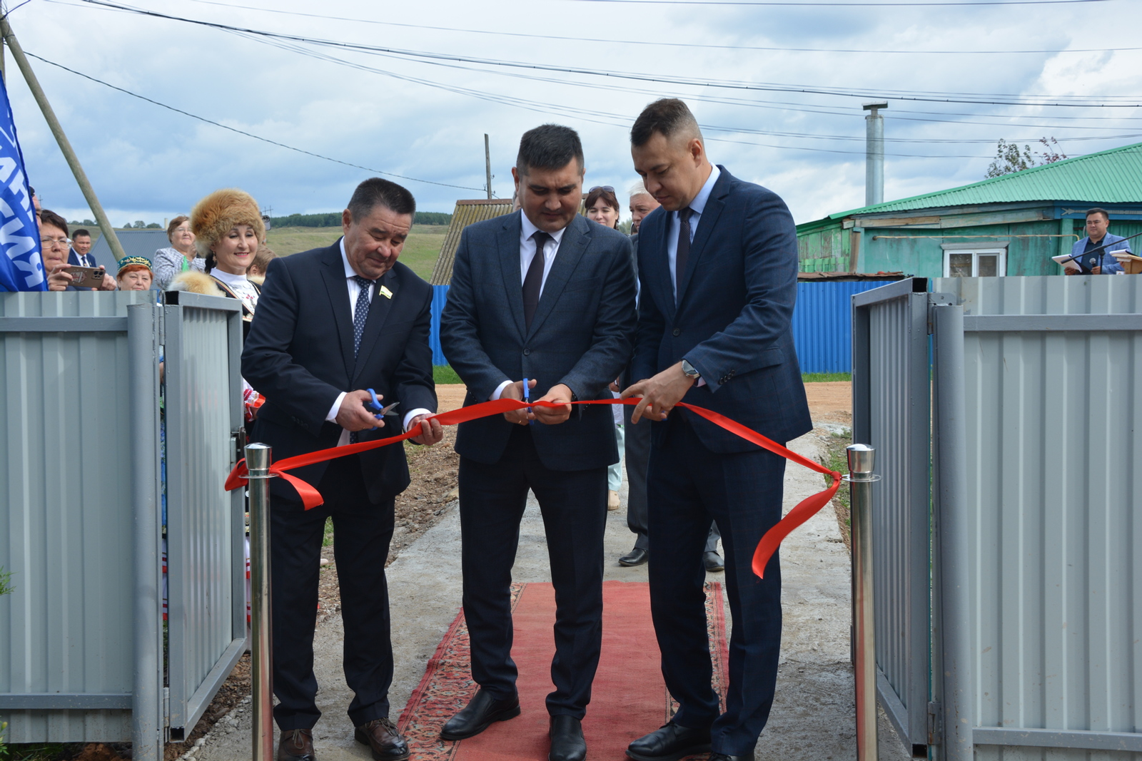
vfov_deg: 34.2
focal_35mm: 39
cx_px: 571
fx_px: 1237
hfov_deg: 49.5
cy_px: 380
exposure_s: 1/200
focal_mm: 26
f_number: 7.1
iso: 200
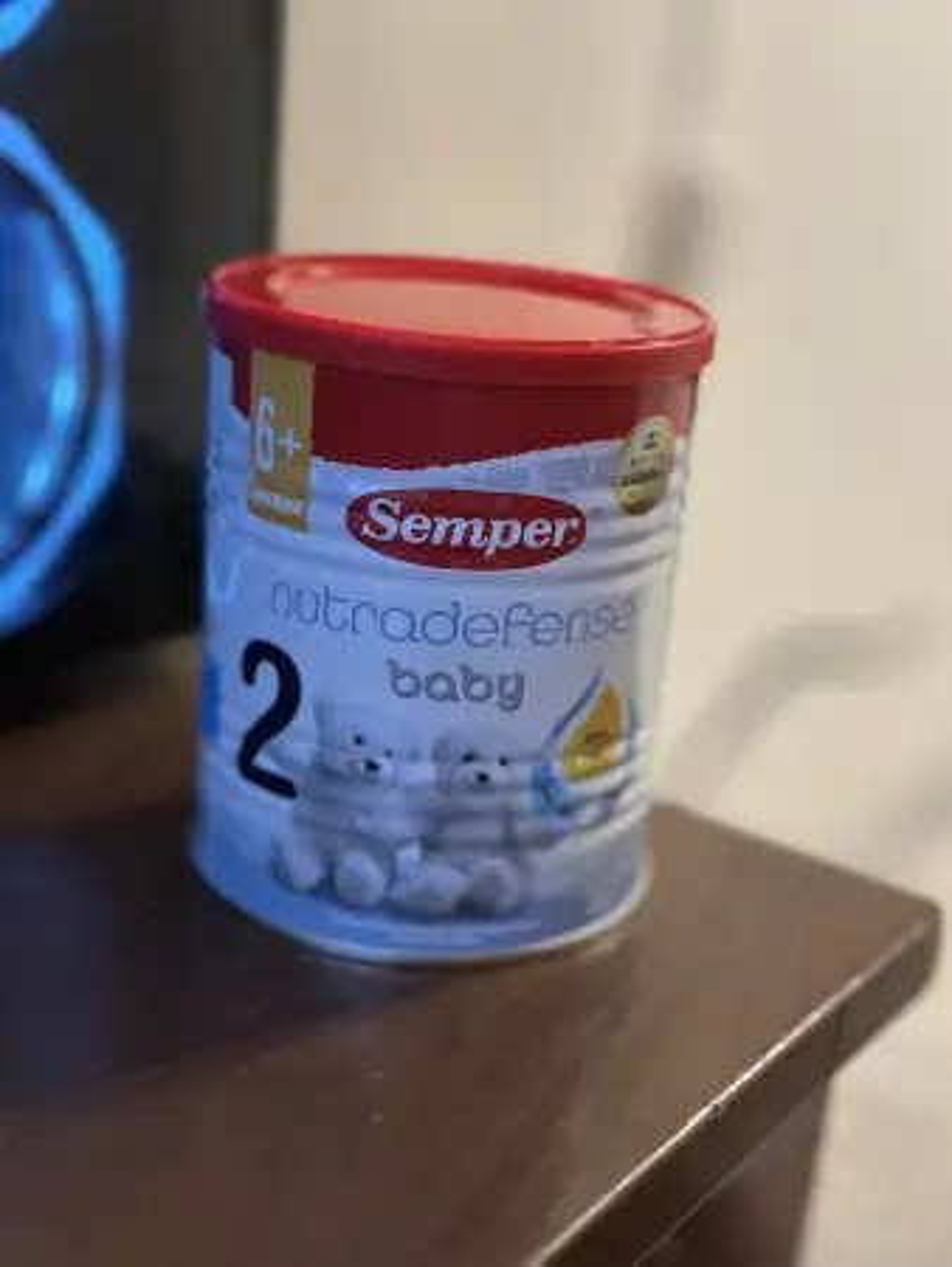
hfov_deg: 30.3
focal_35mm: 48
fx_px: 1758
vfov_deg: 39.6
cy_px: 634
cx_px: 476
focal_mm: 6.86
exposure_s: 1/33
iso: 500
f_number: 1.78
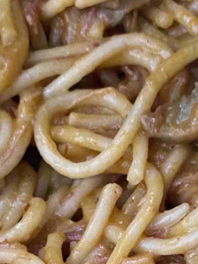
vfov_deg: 19.4
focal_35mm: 94
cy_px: 331
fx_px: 717
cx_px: 129
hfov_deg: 15.7
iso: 640
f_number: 1.8
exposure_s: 1/30
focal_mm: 4.25
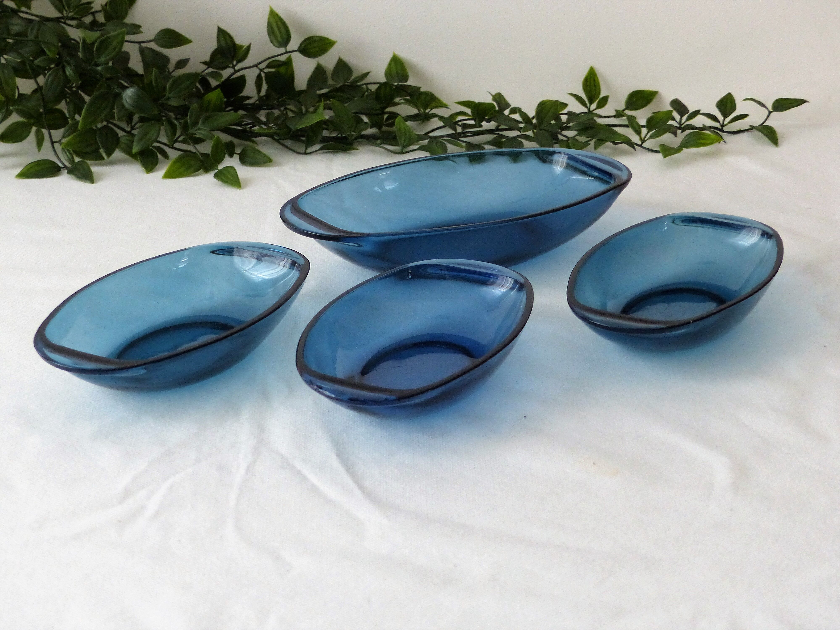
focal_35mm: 83
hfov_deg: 23.6
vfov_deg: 17.8
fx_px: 2014
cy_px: 315
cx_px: 420
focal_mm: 14
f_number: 2.8
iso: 400
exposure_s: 1/50
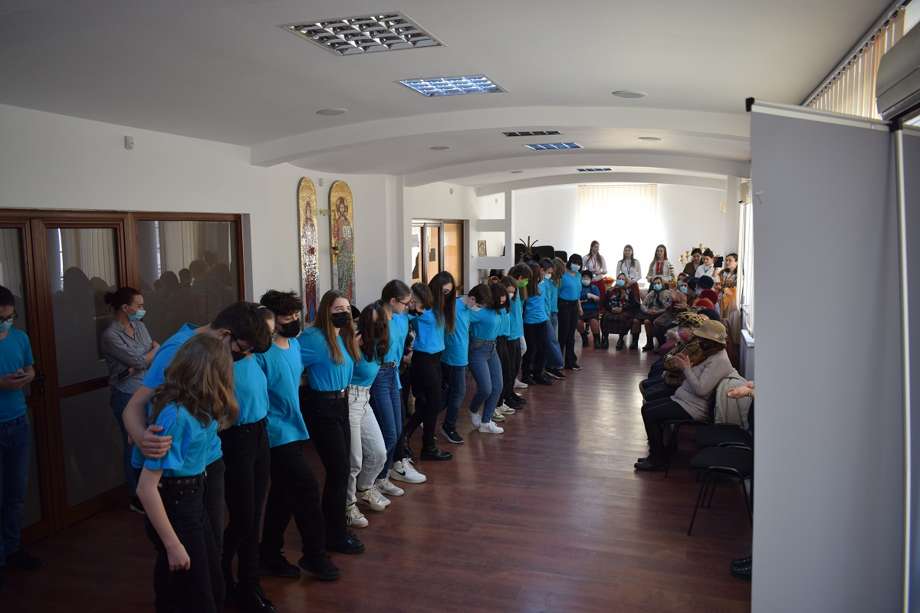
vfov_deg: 47.9
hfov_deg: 67.4
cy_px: 306
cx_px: 460
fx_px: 690
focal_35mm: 27
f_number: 4
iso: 400
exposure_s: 1/60
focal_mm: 18
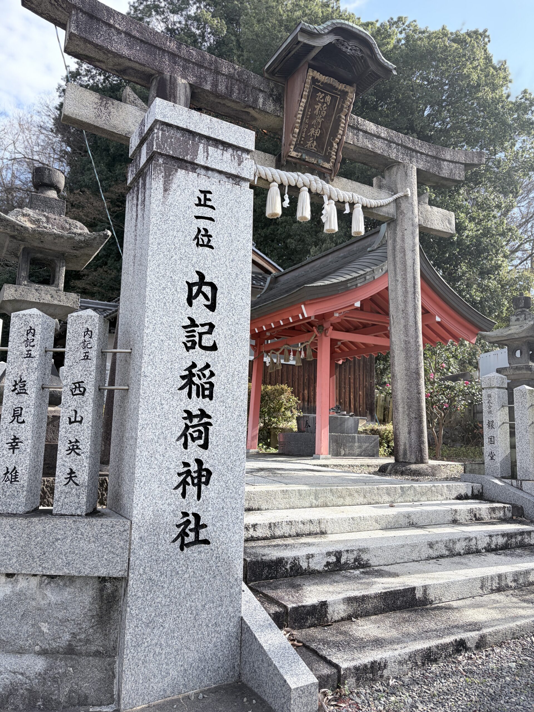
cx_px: 267
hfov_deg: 53.1
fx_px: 535
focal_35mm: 26
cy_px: 356
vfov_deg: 67.3
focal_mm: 5.96
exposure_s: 1/1667
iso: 50
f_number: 1.6
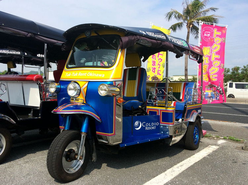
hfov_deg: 61.7
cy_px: 92
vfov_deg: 48.2
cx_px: 124
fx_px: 208
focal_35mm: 29
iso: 32
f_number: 2.2
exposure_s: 1/1709
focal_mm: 4.15
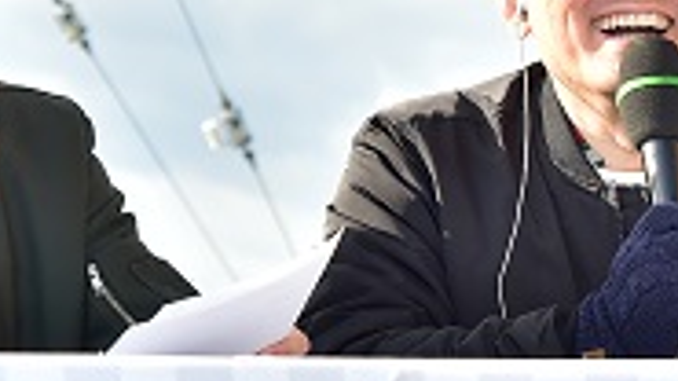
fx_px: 4566
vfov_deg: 4.8
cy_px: 169
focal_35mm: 254
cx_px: 561
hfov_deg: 8.5
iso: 250
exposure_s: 1/250
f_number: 9
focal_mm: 75
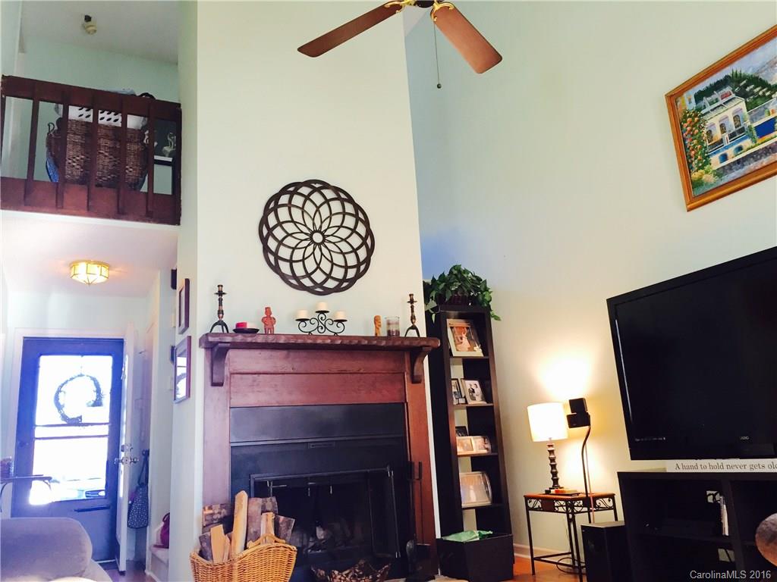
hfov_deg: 61.7
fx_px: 651
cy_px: 291
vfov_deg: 48.2
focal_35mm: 29
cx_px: 388
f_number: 2.2
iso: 80
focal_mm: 4.15
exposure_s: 1/30
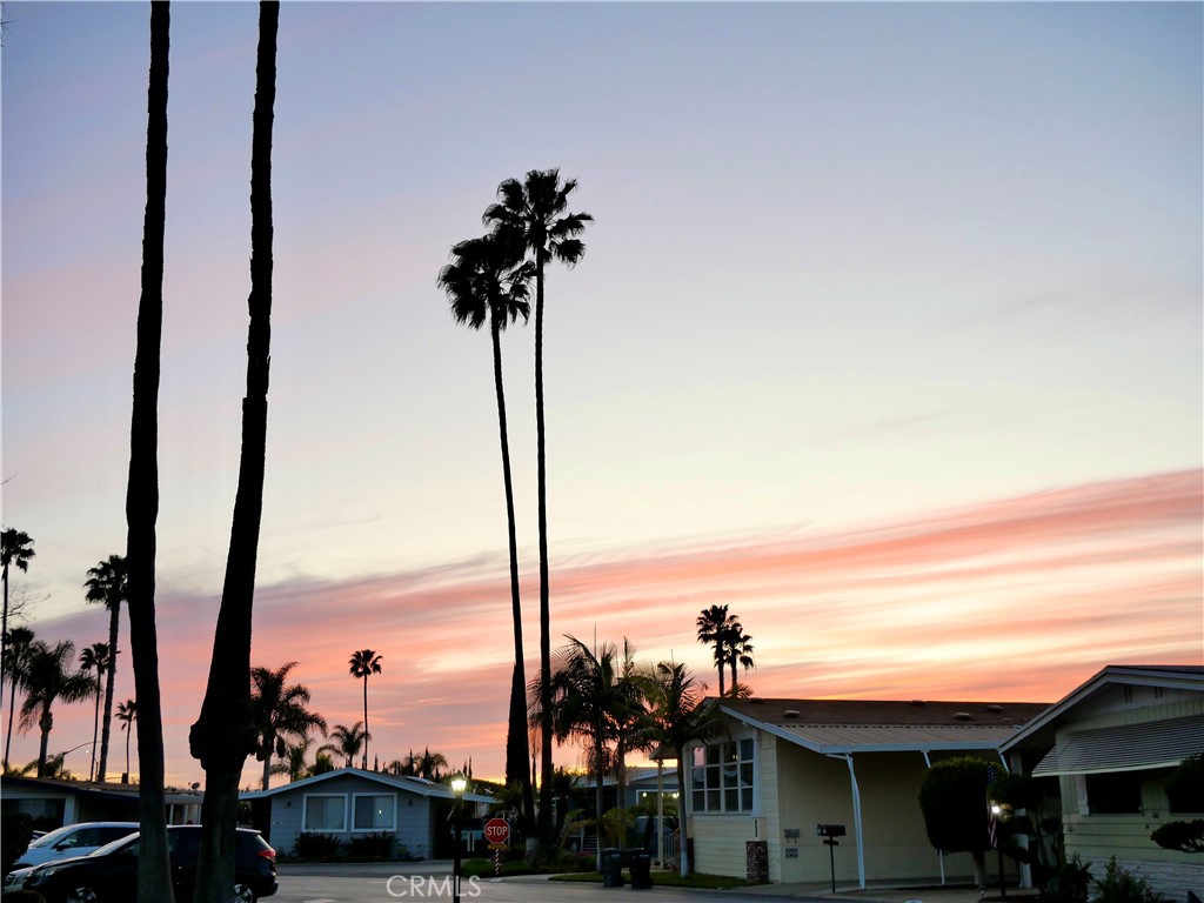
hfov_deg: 51.4
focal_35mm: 36
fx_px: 1252
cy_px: 452
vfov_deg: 39.7
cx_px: 602
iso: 320
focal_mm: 18
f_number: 5.6
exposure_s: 1/40
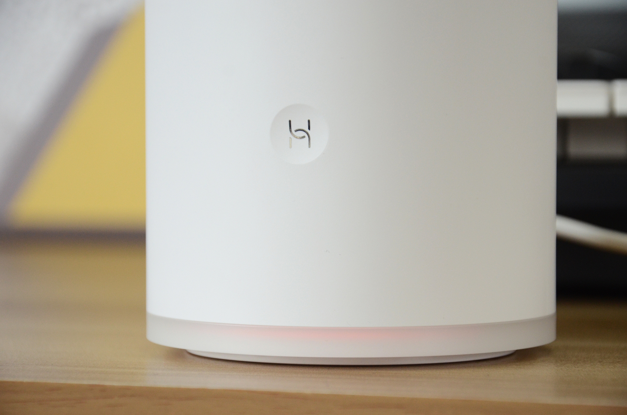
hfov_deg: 14.0
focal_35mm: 147
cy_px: 208
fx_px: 2555
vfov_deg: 9.3
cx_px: 314
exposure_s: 1/125
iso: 1000
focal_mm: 98
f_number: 5.6
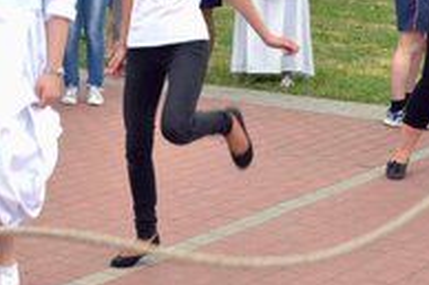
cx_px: -133
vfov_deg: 10.8
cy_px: 42
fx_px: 1496
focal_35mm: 126
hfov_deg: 15.5
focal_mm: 25
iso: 800
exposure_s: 1/200
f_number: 14
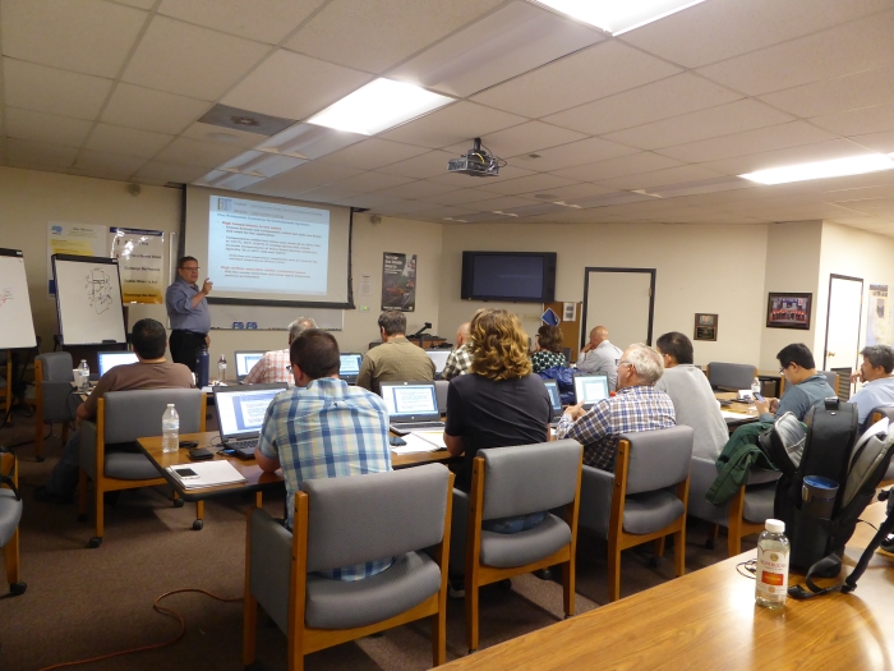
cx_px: 447
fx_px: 646
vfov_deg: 54.9
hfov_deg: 69.4
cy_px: 336
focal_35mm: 25
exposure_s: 1/15
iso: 400
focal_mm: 4.3
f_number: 3.3
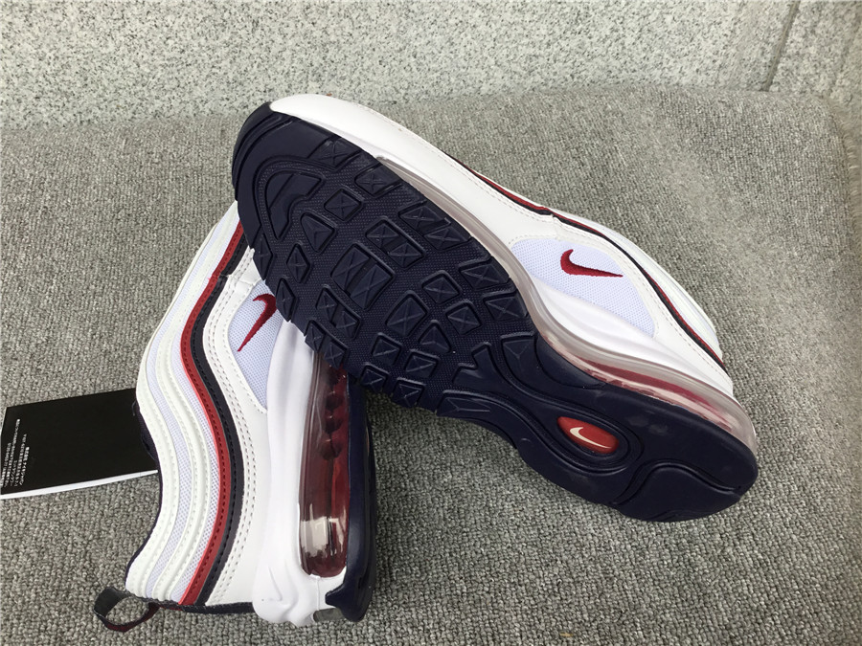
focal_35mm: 31
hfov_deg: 58.4
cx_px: 431
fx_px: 772
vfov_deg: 45.4
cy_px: 323
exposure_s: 1/100
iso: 32
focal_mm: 3.3
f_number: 2.4
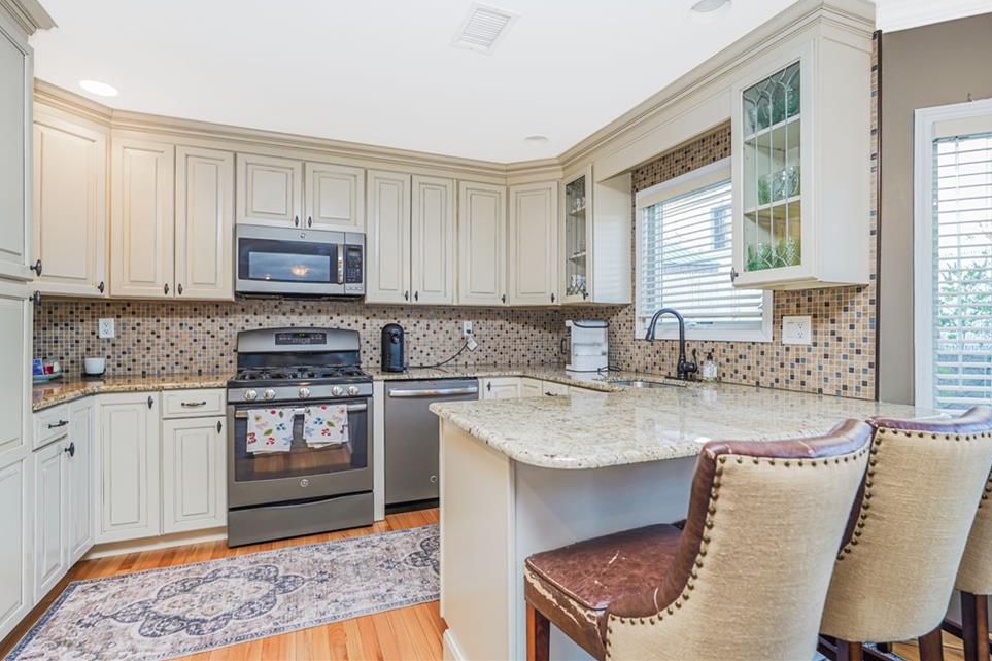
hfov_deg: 93.3
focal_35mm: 17
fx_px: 468
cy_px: 311
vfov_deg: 70.4
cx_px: 494
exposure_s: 1/8
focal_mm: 16
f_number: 4
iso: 50
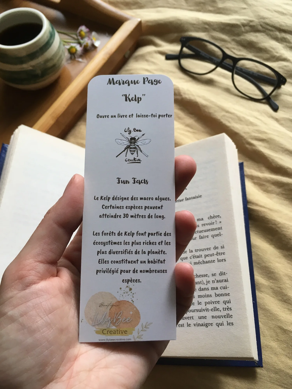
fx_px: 326
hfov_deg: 48.2
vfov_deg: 61.7
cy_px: 194
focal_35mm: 29
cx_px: 146
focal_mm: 4.15
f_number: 2.2
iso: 40
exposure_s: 1/33
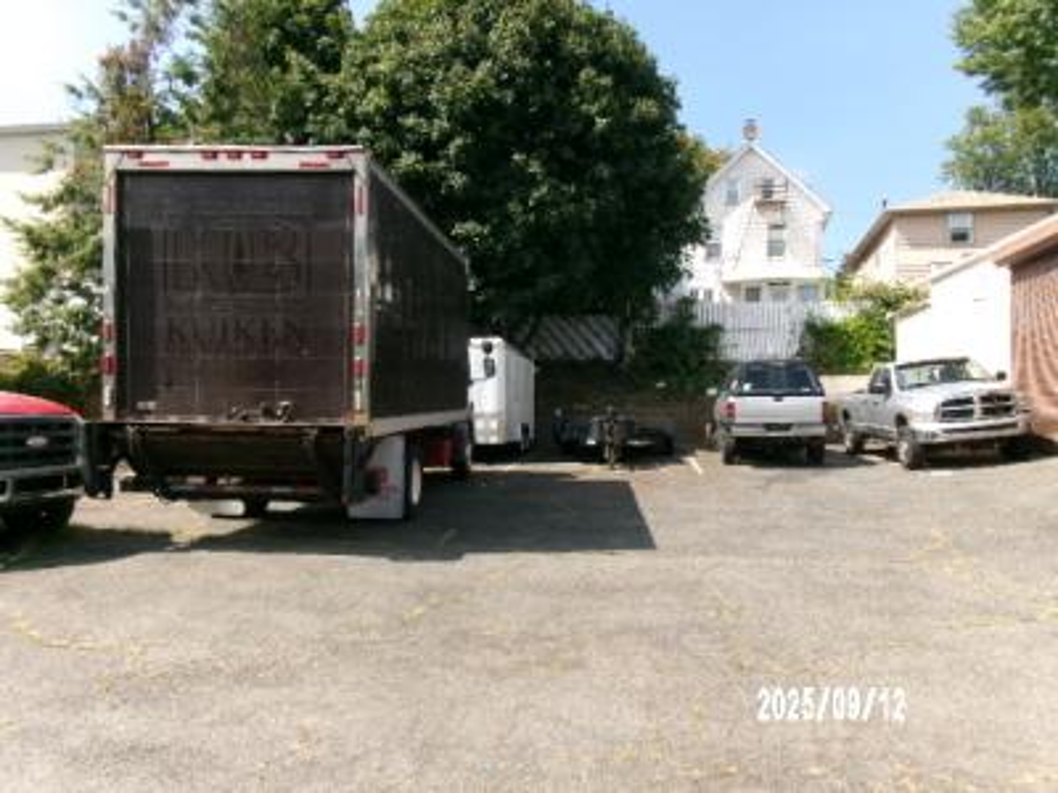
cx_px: 529
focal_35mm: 28
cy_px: 396
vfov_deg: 49.7
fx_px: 856
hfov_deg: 63.4
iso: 100
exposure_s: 1/70
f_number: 10.8
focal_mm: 5.1
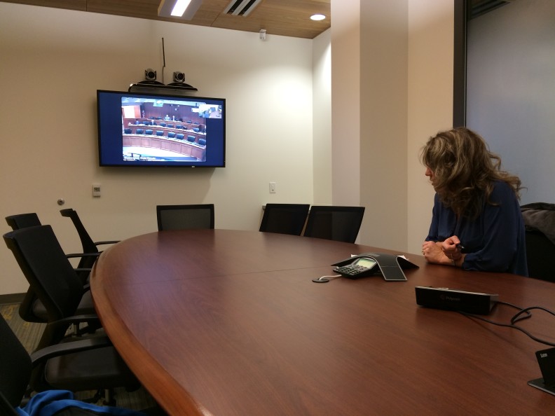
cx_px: 278
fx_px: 465
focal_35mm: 29
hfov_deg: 61.7
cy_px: 208
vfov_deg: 48.2
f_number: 2.2
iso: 100
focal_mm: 4.15
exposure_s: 1/30
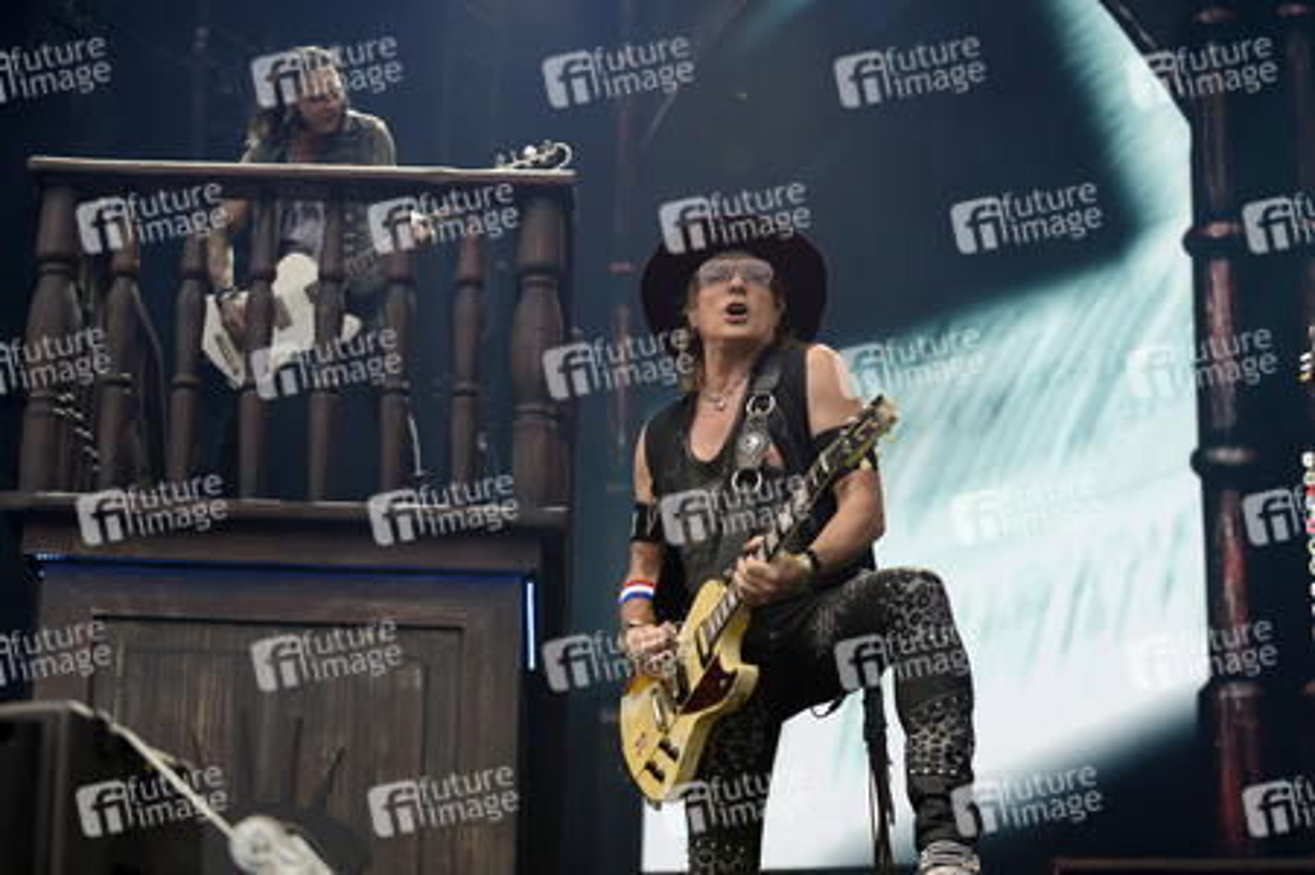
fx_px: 2847
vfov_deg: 17.5
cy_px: 438
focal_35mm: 78
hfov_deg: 26.0
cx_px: 658
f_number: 5
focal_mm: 78
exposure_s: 1/800
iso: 320
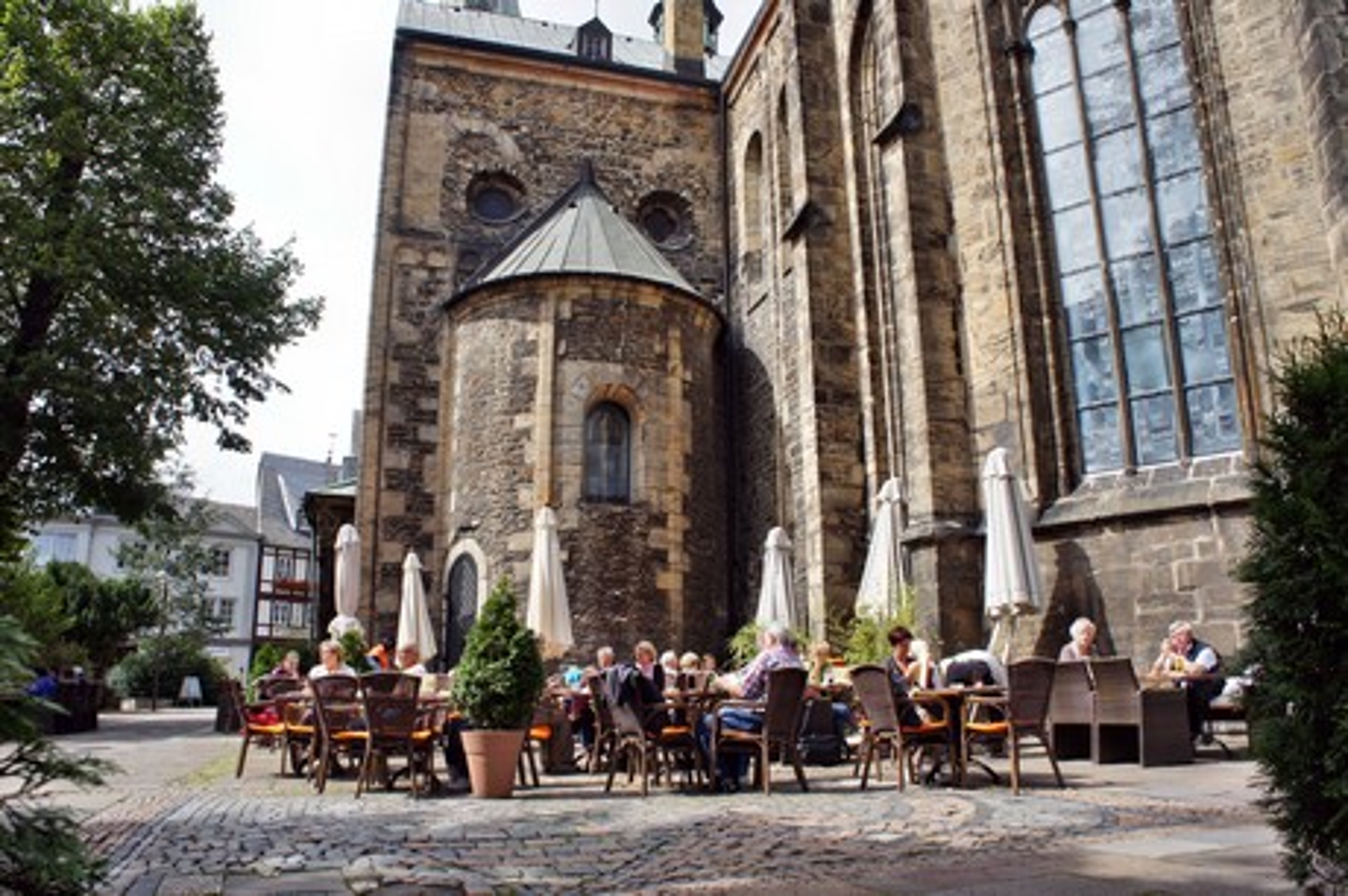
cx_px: 674
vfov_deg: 47.9
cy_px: 448
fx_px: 1010
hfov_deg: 67.4
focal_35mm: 27
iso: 200
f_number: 7.1
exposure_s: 1/250
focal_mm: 18
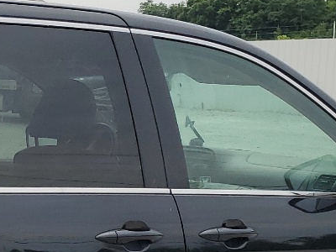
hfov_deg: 17.7
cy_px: 330
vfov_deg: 13.7
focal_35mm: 104
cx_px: -106
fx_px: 1009
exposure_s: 1/1667
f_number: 1.5
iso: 50
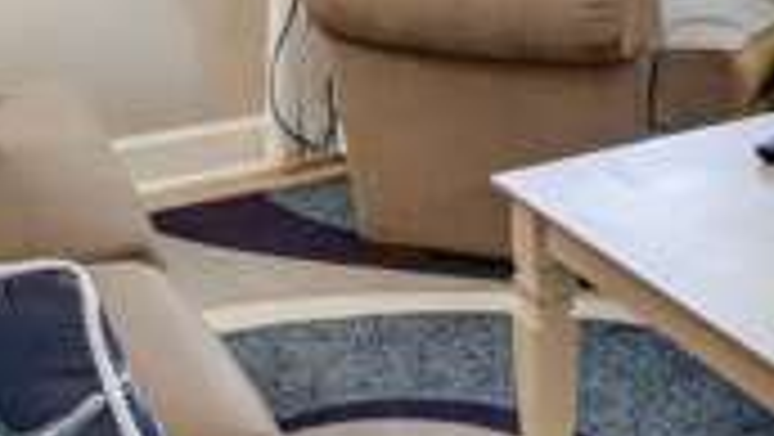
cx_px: 706
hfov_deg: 28.9
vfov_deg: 13.8
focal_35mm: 70
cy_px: -512
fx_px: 1438
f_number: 8
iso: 400
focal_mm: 10
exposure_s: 1/3
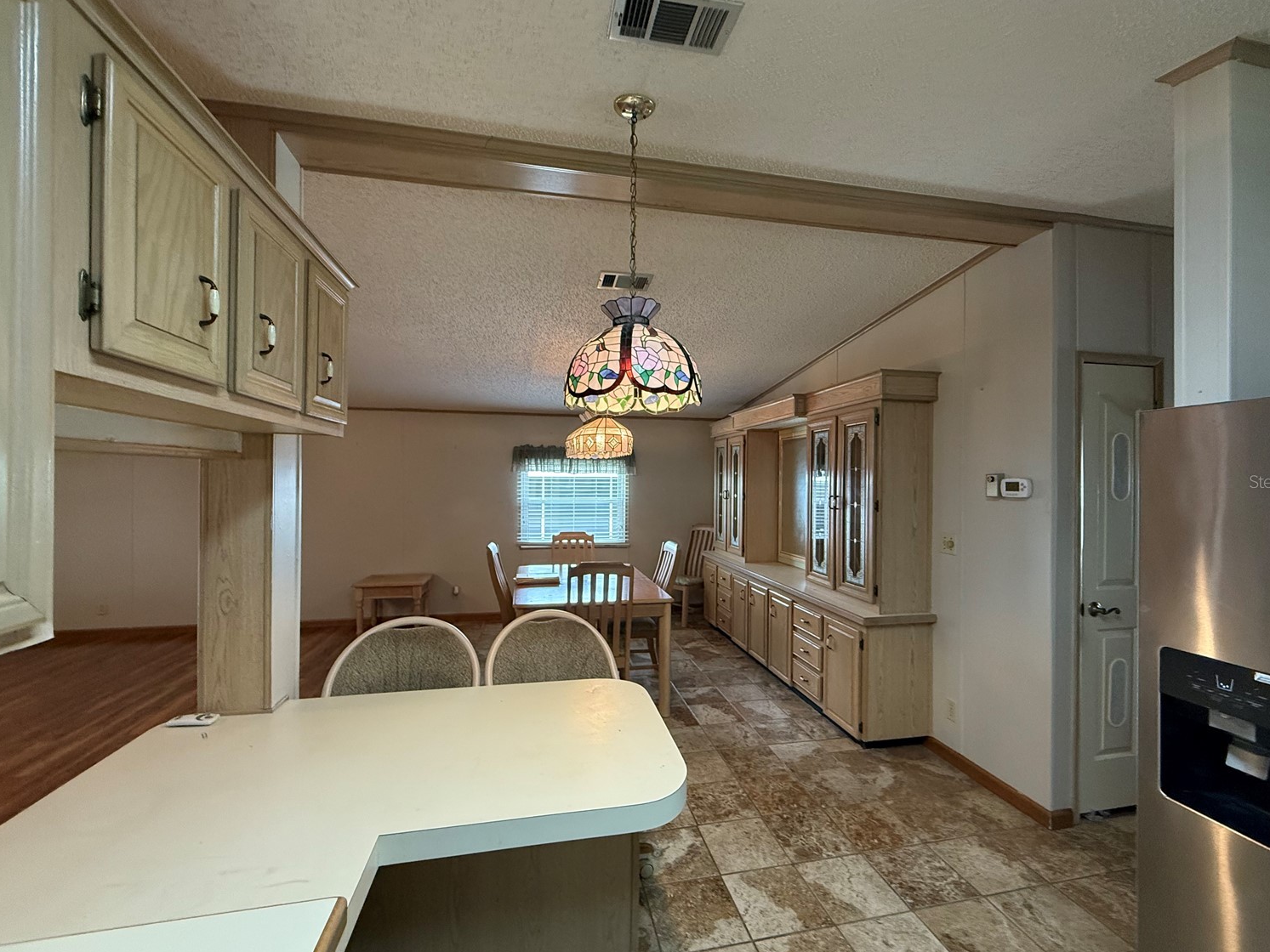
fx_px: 550
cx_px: 649
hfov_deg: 98.2
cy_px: 481
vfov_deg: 81.8
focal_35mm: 15
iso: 400
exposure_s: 1/120
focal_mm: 2.22
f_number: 2.2
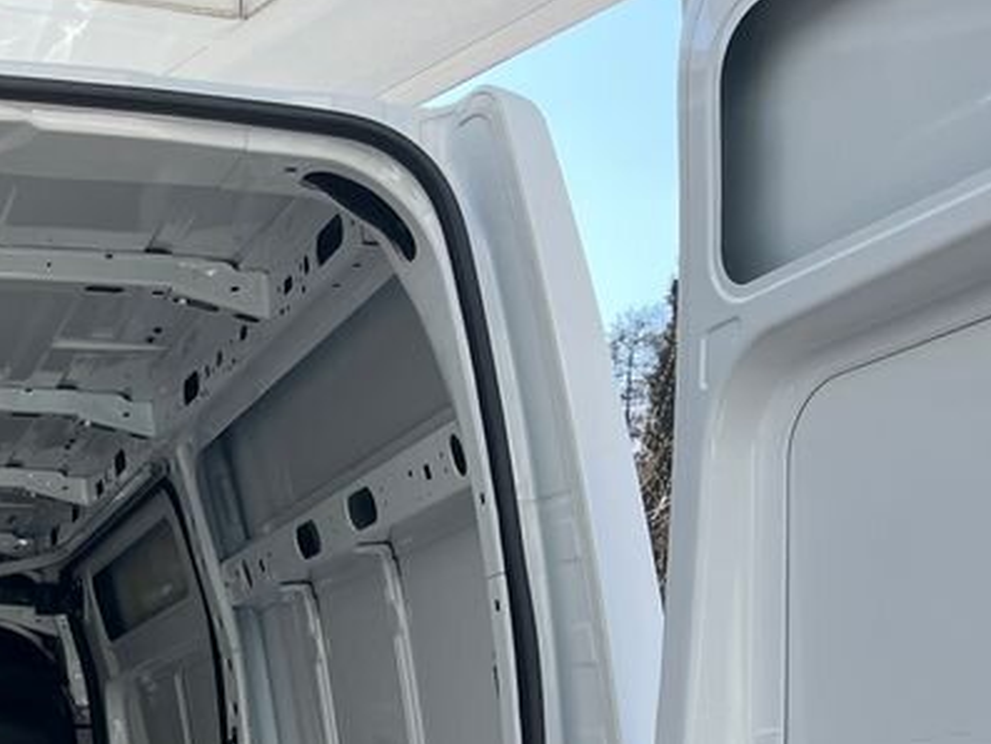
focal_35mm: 67
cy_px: 939
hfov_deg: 26.3
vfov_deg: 20.3
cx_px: -147
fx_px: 1919
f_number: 1.6
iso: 50
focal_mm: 5.1
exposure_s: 1/821
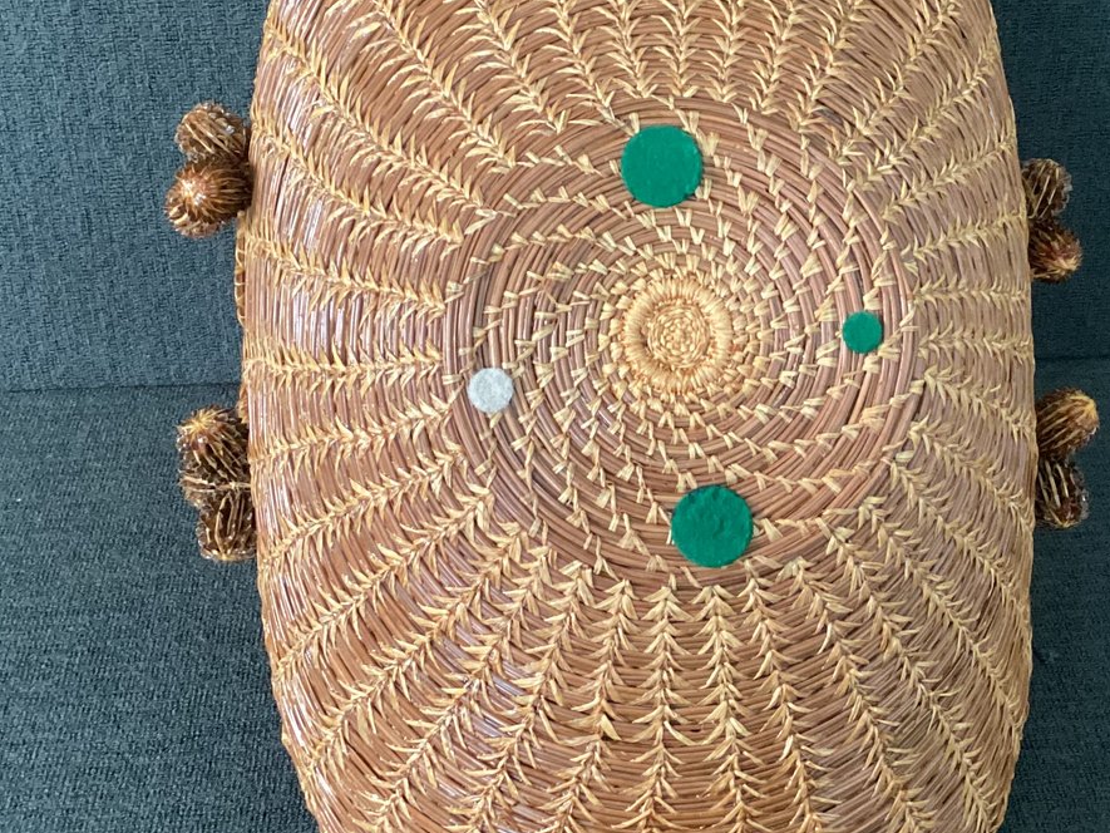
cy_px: 368
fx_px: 1700
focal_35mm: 53
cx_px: 698
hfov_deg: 36.0
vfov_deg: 27.5
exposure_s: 1/60
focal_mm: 3.3
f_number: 2.4
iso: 320
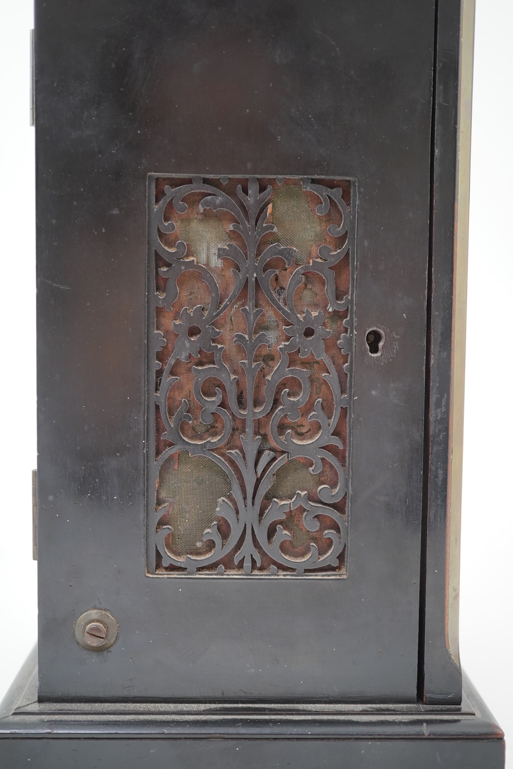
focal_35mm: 45
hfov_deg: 29.9
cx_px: 256
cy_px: 384
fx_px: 962
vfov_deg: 43.6
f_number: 5.6
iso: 500
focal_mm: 30
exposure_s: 1/30
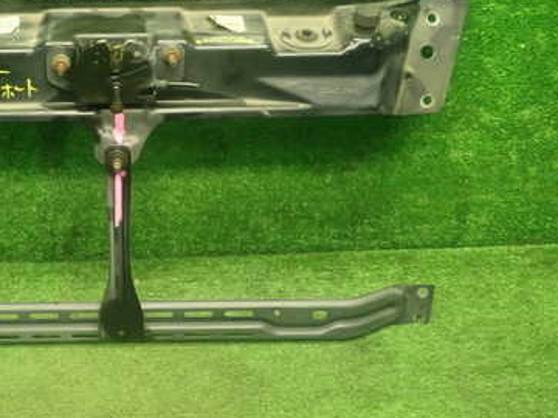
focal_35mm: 50
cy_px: 153
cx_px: 116
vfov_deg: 29.0
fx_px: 806
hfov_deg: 36.9
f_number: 2.3
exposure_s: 1/30
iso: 250
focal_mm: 5.4
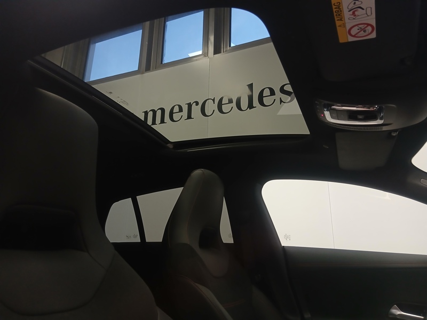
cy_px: 160
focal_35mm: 26
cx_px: 214
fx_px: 321
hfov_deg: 67.3
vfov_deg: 53.1
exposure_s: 1/25
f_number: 1.8
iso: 250
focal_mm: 3.98
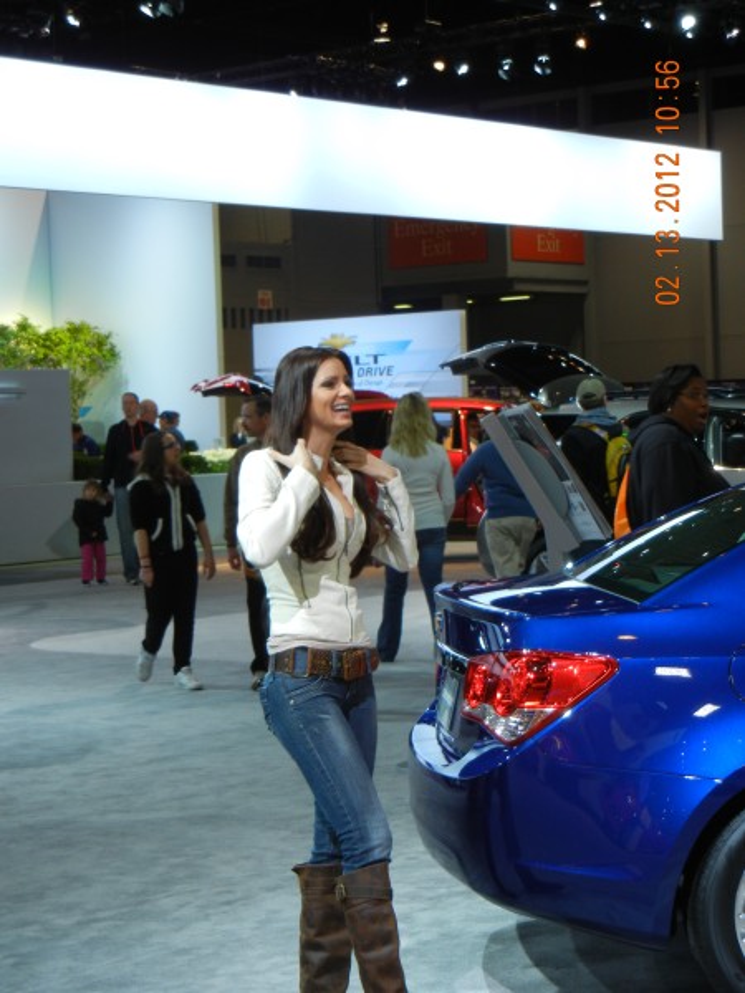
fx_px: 2210
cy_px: 496
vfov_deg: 25.3
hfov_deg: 19.1
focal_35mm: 77
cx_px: 372
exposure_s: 1/60
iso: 173
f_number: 4.3
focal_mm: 13.9
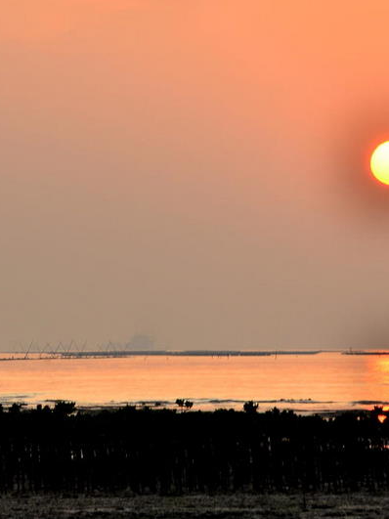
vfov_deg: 7.6
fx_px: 3912
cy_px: 260
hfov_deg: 5.7
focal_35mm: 261
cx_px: 259
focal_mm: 120
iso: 200
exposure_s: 1/40
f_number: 18
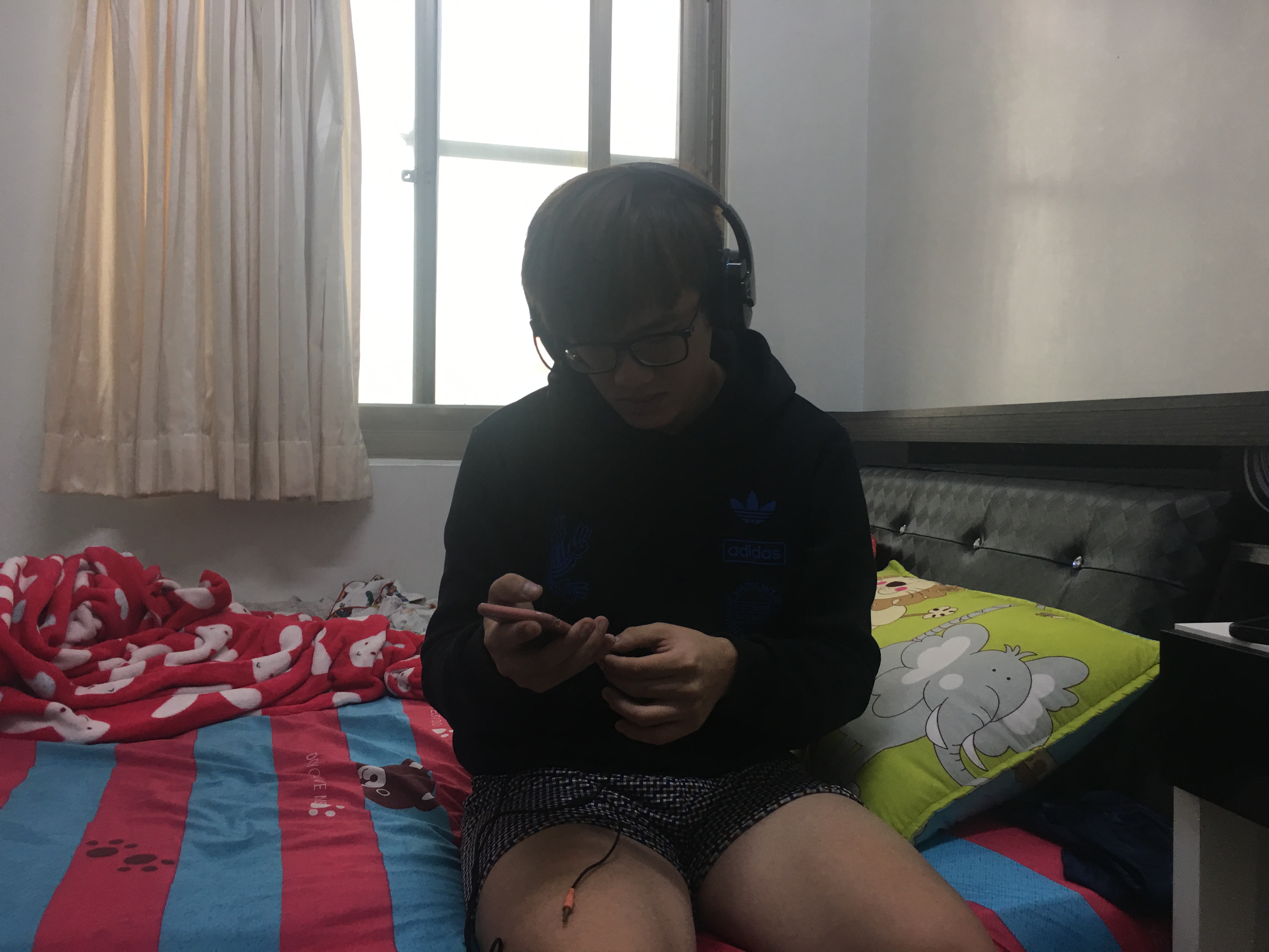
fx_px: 1063
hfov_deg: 61.7
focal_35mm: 29
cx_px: 634
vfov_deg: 48.2
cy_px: 476
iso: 32
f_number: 2.2
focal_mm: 4.15
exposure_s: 1/15
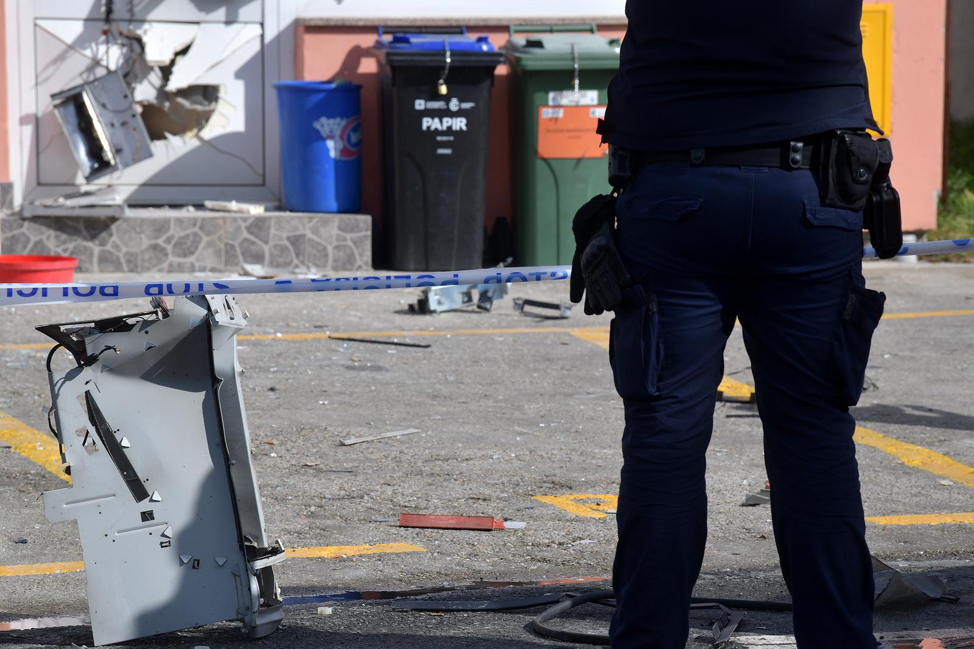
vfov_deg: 6.9
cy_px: 324
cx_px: 487
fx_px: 5411
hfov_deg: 10.3
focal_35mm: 200
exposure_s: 1/1600
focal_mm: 200
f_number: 10
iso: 400
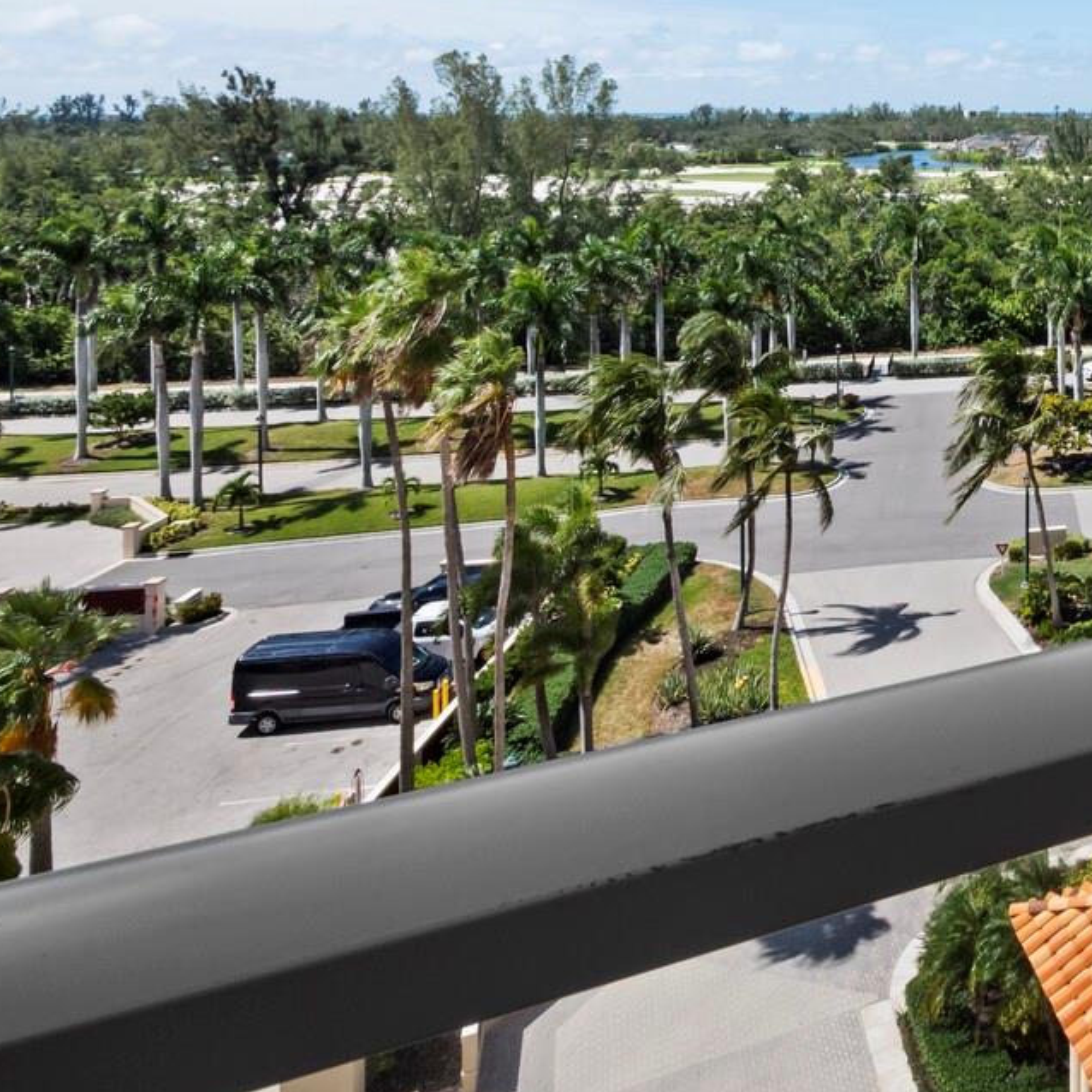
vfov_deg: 47.2
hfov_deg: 42.0
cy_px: 108
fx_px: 1106
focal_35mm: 31
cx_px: 1191
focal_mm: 7
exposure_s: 1/320
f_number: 11
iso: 400
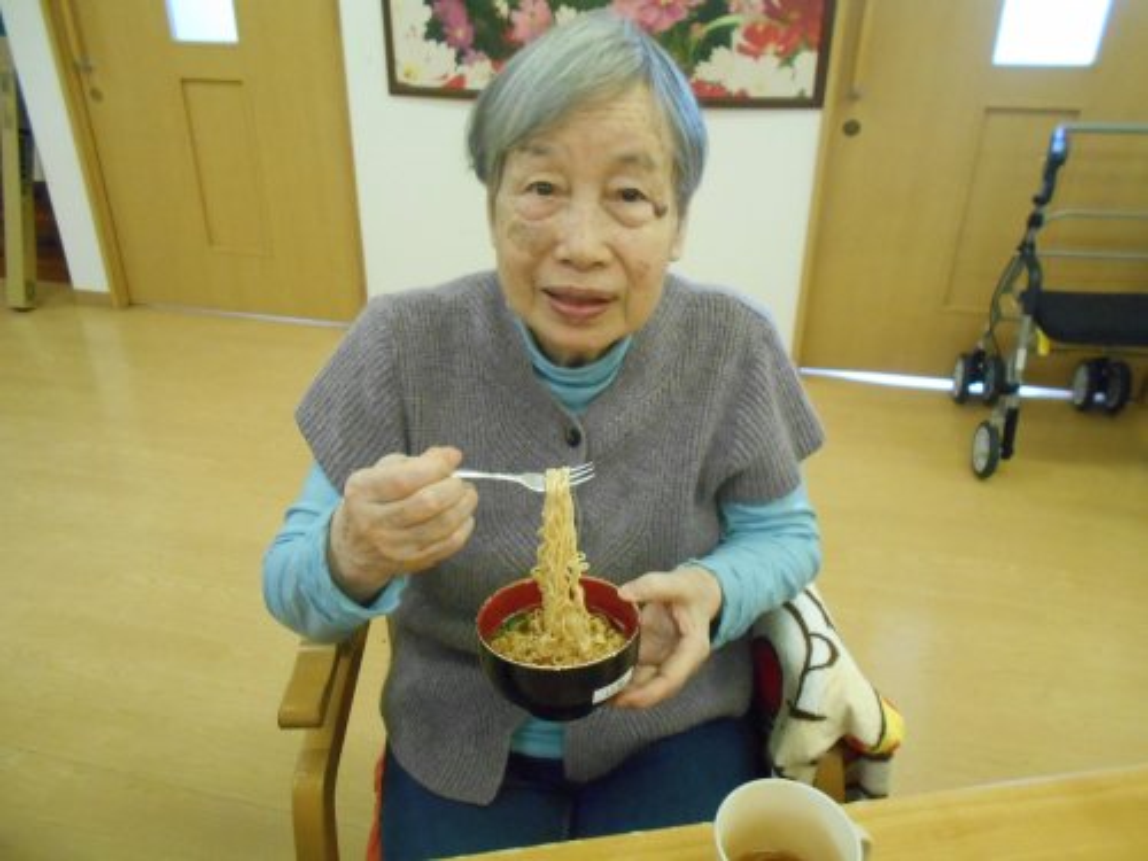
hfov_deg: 67.3
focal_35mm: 26
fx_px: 862
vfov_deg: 53.1
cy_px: 430
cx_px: 574
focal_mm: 4.6
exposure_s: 1/25
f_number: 3.2
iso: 800
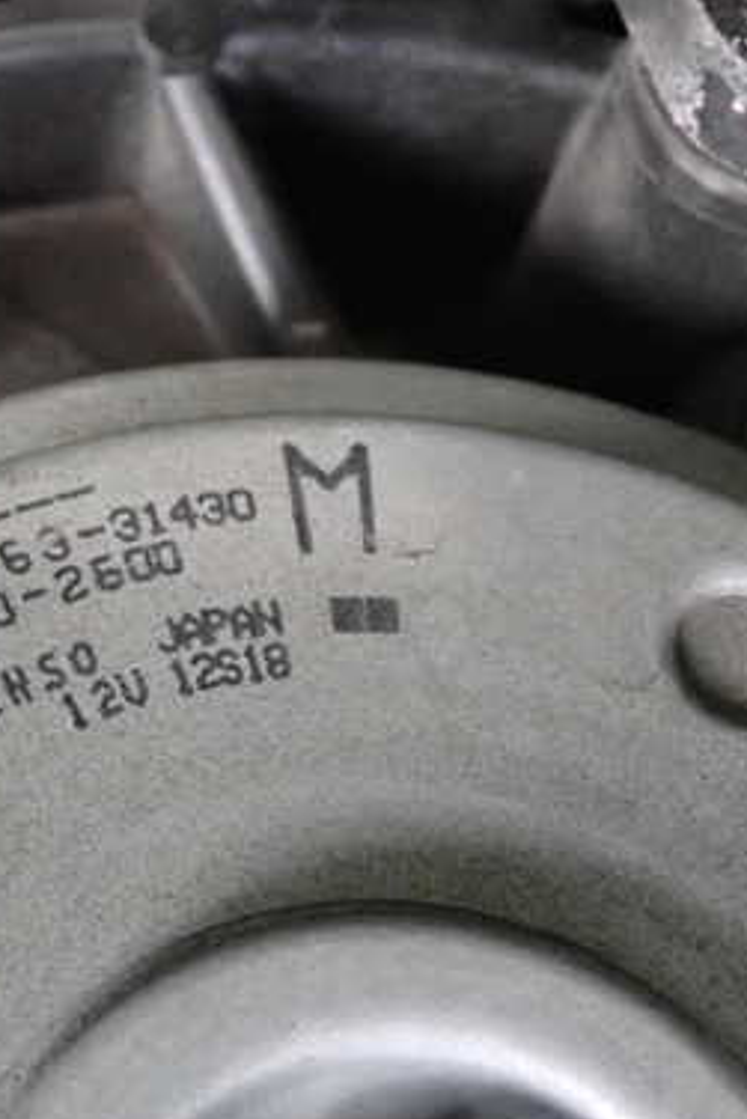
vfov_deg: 29.6
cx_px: 232
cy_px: 616
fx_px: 2114
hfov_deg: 20.0
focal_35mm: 68
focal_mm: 7.31
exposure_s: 1/160
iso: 2500
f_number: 2.8
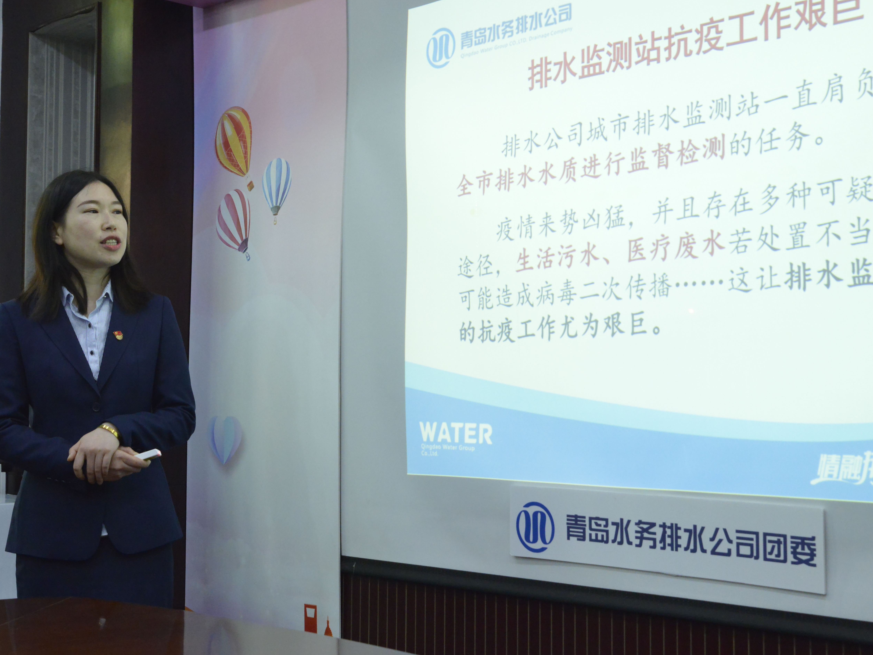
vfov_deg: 24.8
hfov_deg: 32.6
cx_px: 357
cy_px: 317
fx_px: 1488
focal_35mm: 59
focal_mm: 42
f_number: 6.3
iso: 5000
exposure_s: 1/160
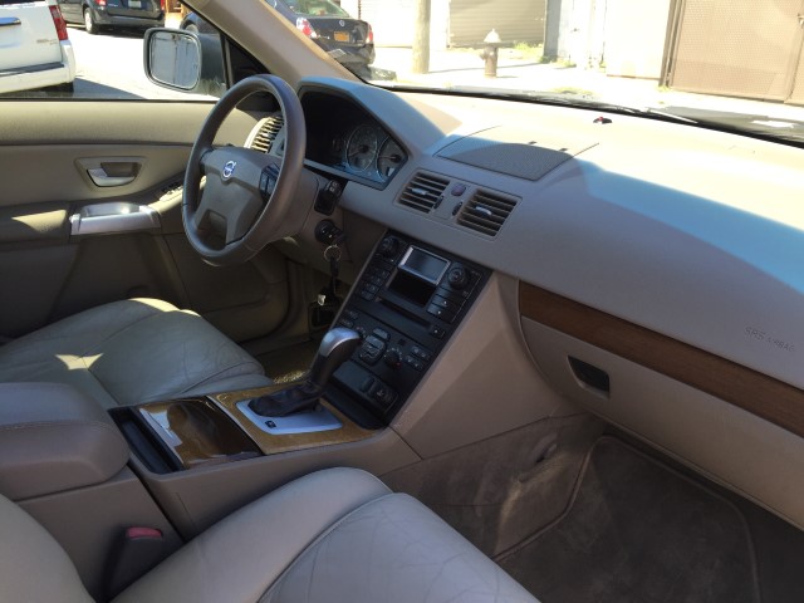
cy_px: 302
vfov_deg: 48.2
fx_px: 674
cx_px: 402
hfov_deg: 61.7
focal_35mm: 29
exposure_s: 1/289
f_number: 2.2
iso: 32
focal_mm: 4.15
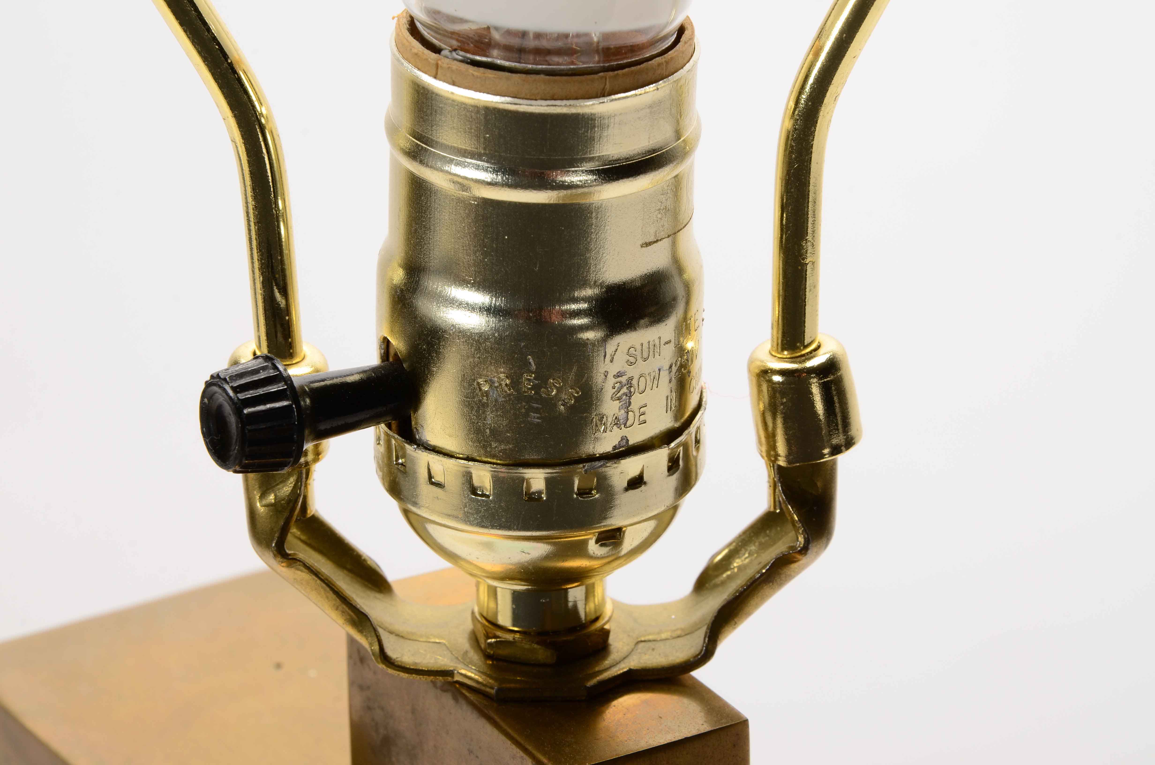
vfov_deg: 8.7
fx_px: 5043
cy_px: 382
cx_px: 578
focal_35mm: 158
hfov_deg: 13.1
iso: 200
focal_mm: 105
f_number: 16
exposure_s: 1/160
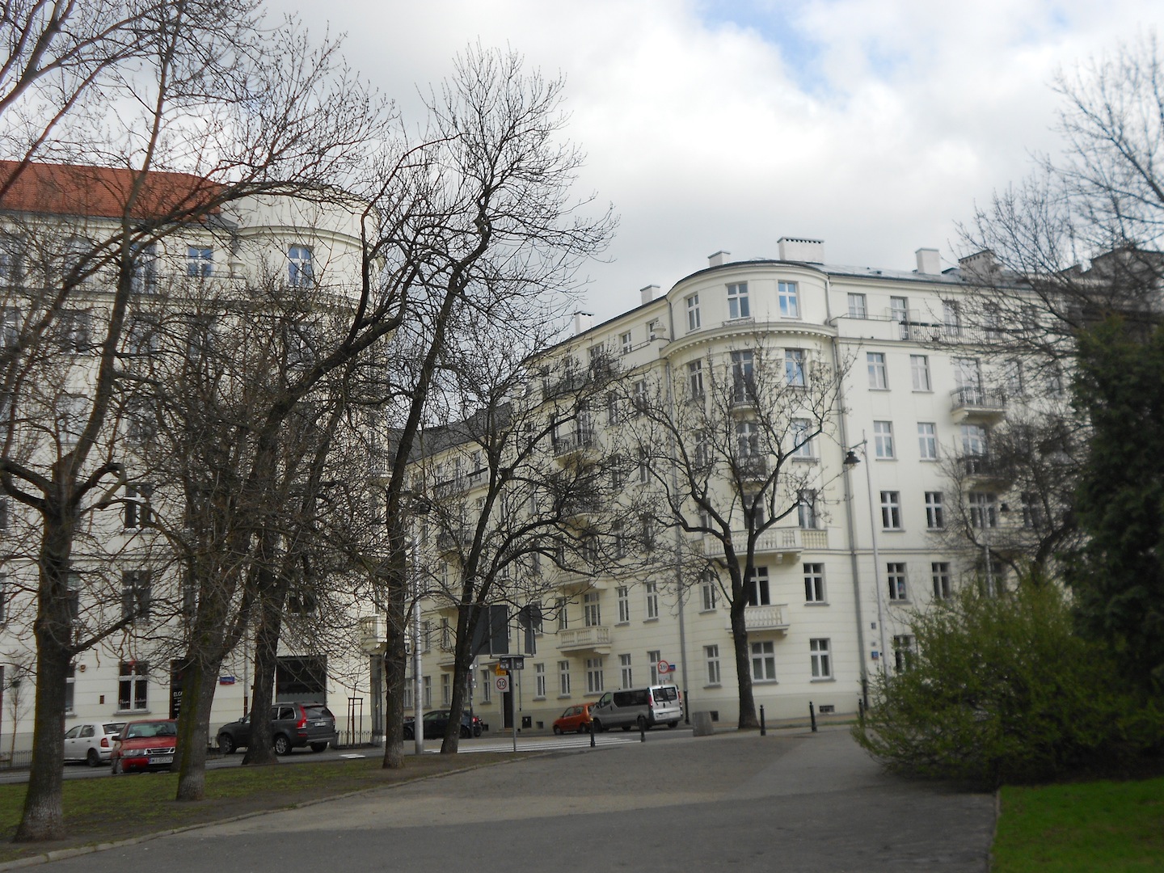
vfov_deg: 38.7
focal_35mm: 37
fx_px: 1244
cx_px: 582
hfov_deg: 50.1
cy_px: 436
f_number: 3.9
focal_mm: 6.9
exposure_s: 1/640
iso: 80
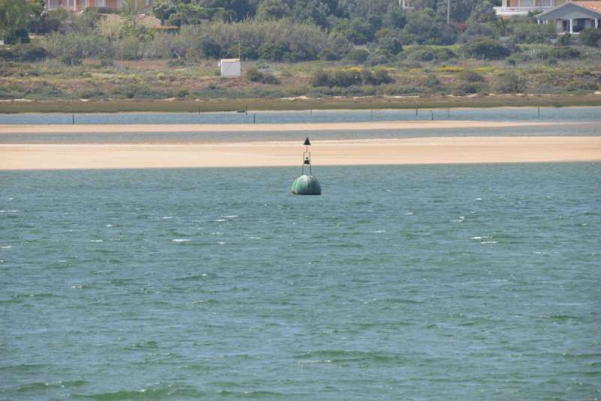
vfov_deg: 2.3
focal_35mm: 600
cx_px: 300
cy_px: 200
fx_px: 10020
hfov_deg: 3.4
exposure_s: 1/50
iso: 125
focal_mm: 600
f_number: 18
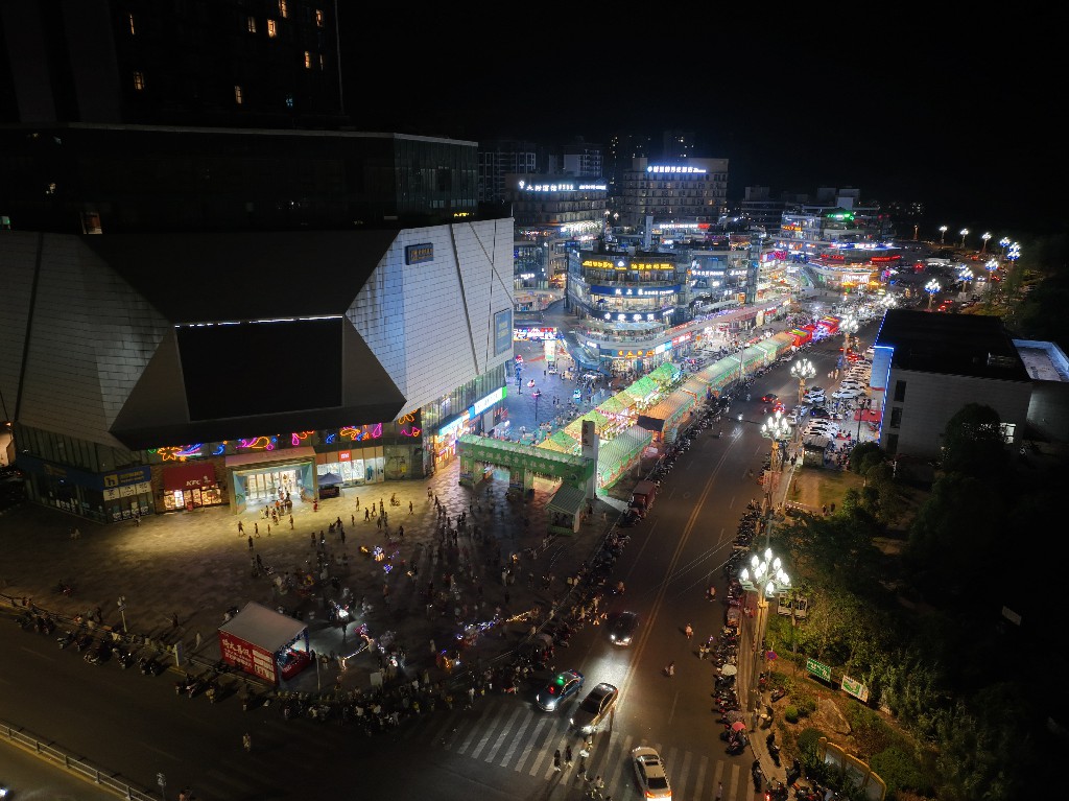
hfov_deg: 71.6
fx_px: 741
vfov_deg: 56.8
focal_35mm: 24
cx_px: 534
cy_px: 400
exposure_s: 1/10
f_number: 2.8
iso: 580
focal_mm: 12.29
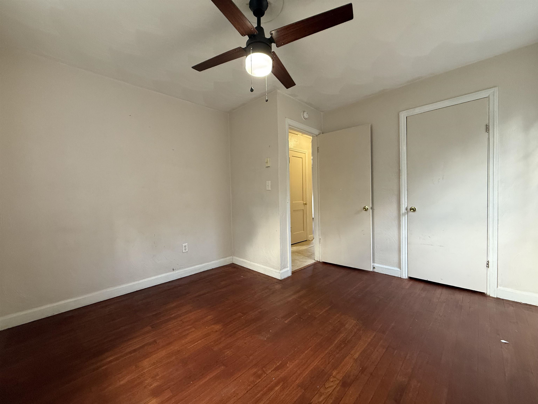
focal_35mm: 14
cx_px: 269
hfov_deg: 102.1
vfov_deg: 85.7
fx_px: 218
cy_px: 202
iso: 320
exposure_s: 1/60
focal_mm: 2.22
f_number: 2.2
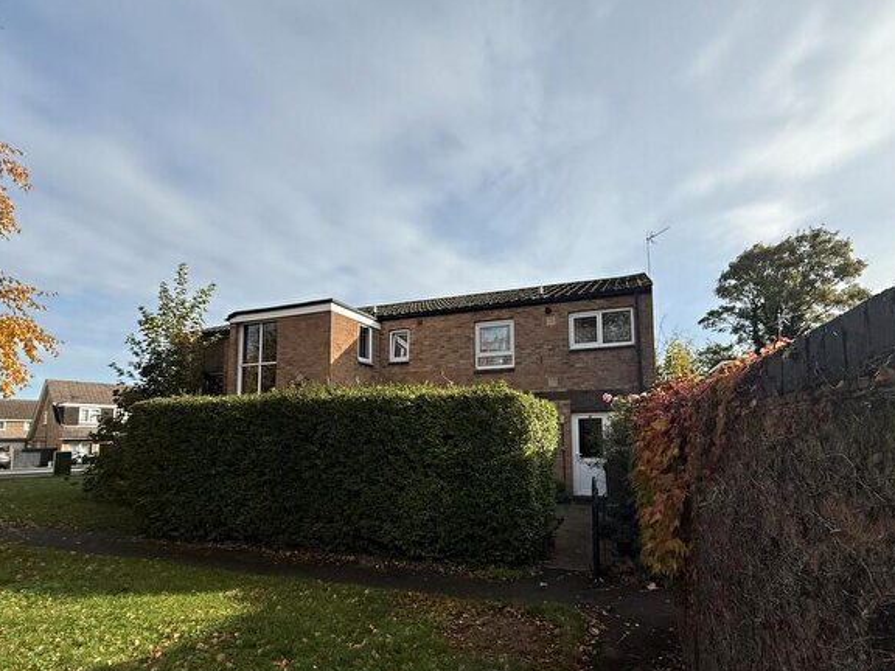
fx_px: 440
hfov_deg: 90.8
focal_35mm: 17
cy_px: 400
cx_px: 491
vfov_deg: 74.0
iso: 50
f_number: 2.2
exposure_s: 1/2506
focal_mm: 2.22
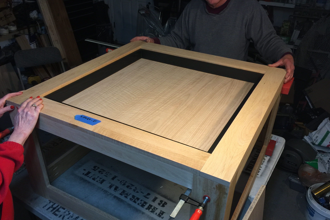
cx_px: 169
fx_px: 284
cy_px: 121
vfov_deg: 42.3
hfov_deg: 60.3
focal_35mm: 31
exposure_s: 1/15
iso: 32
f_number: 2.2
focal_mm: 4.15
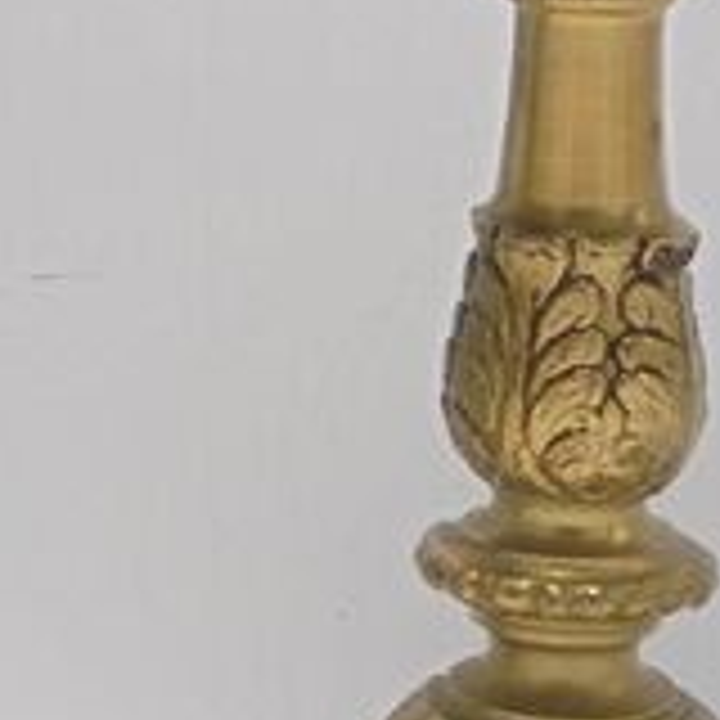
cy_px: 130
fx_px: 3977
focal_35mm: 169
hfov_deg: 10.2
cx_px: -34
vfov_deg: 10.3
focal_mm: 6.1
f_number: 4
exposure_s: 1/50
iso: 100
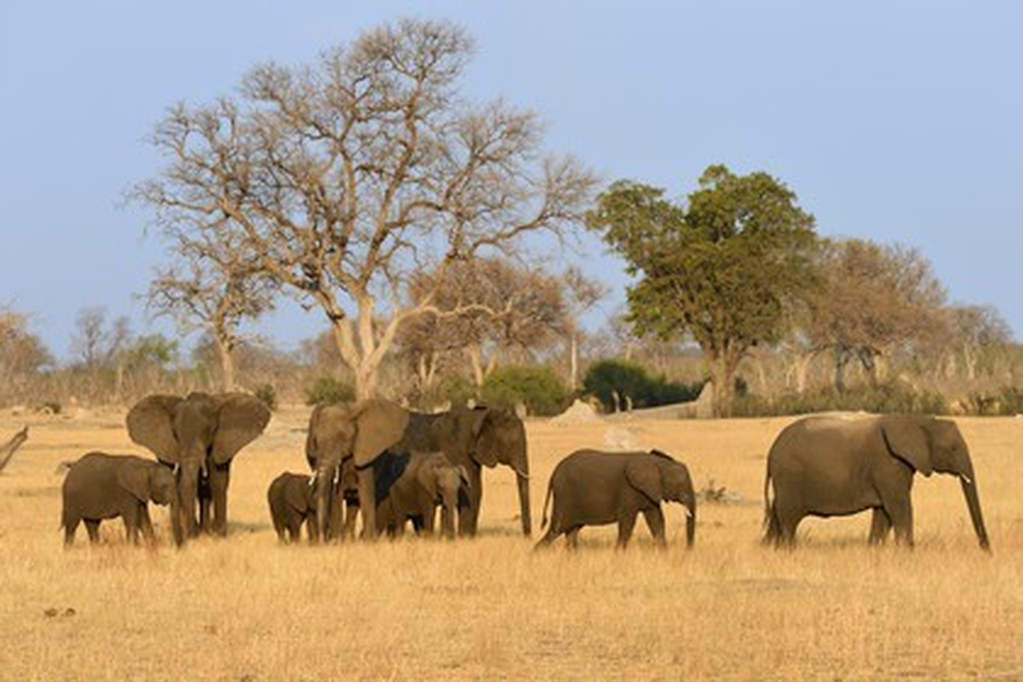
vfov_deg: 4.9
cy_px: 341
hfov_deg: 7.4
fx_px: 7956
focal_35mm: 280
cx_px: 512
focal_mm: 280
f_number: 10
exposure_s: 1/250
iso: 400
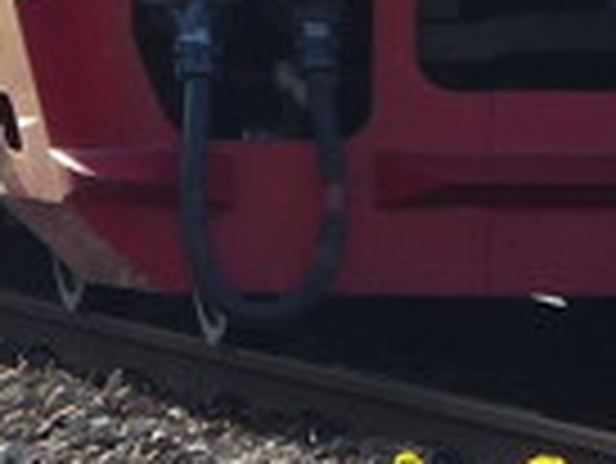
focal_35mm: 1048
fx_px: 18666
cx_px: 207
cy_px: 153
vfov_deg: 1.4
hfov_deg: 1.9
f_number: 4
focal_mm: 25.2
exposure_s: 1/320
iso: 100
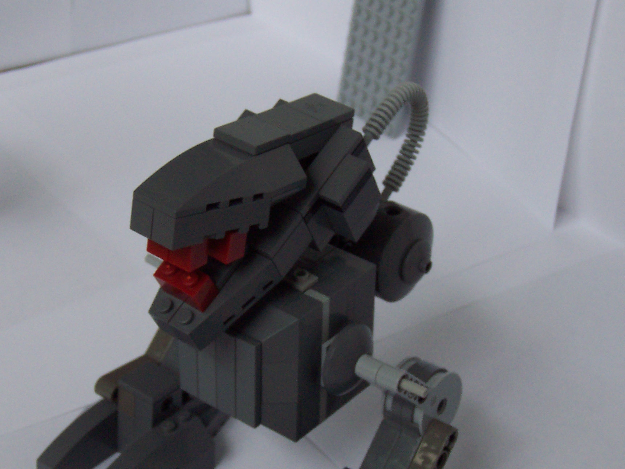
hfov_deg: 20.0
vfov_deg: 15.1
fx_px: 1770
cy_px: 269
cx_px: 282
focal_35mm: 98
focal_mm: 12.8
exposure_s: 1/30
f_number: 4
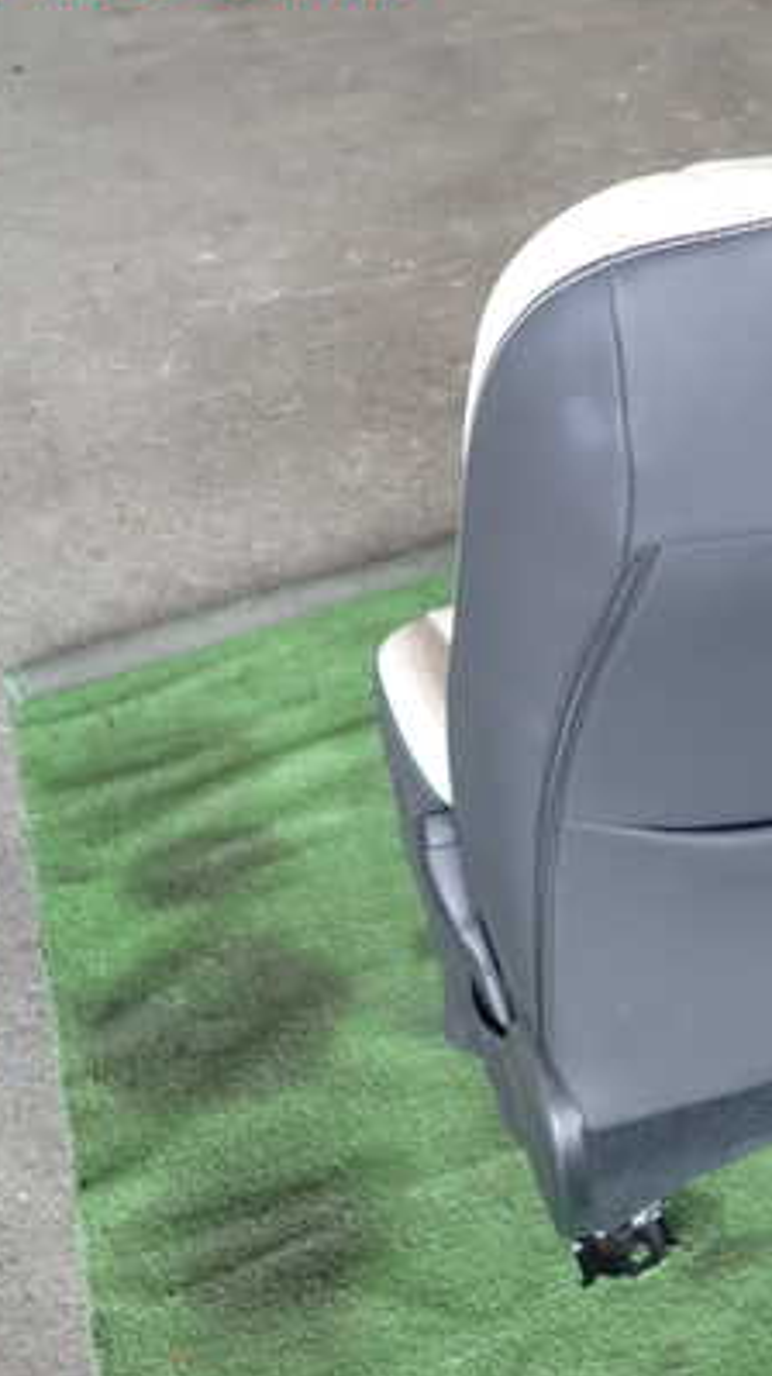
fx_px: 1494
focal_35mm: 41
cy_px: 704
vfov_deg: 49.4
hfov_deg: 26.9
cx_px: 817
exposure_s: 1/60
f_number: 2
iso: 125
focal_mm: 4.5
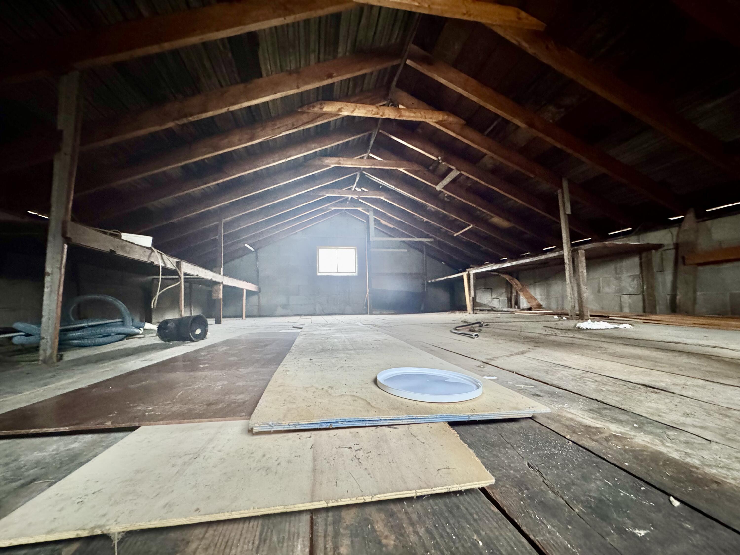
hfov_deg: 102.1
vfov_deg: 85.7
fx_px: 299
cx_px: 370
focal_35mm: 14
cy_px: 278
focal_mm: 2.22
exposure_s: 1/40
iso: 1250
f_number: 2.2
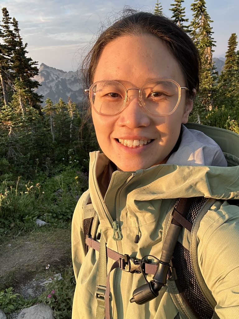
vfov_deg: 60.0
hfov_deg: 46.8
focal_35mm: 30
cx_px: 120
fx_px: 276
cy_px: 160
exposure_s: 1/178
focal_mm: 2.69
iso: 25
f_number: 1.9
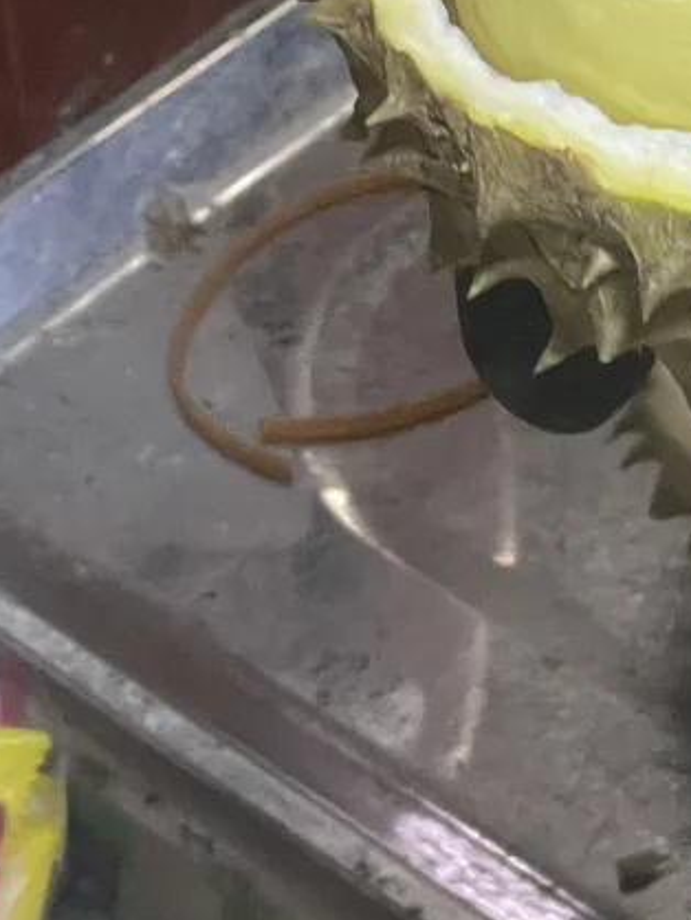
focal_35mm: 179
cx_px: 1100
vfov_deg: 10.8
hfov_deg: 8.1
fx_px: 4759
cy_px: -291
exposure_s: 1/100
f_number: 2
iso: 160
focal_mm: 6
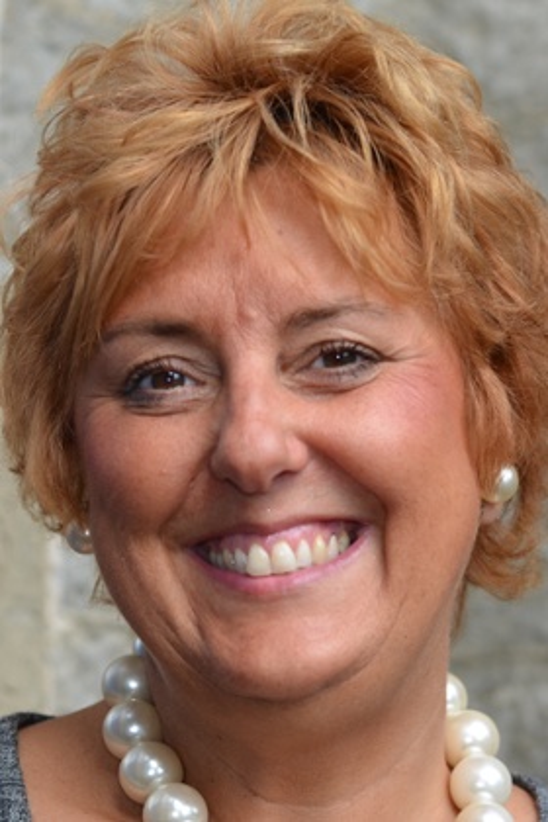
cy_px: 411
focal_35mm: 75
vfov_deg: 27.0
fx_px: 1712
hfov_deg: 18.2
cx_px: 274
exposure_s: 1/200
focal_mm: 50
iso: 140
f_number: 3.5
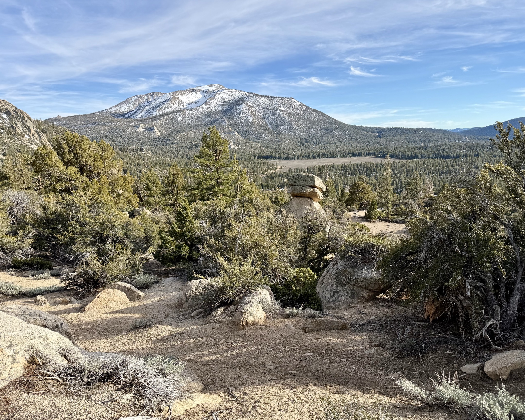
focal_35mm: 26
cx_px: 284
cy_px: 211
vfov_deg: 54.9
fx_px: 404
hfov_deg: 65.9
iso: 80
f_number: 1.78
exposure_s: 1/2907
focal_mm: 6.76
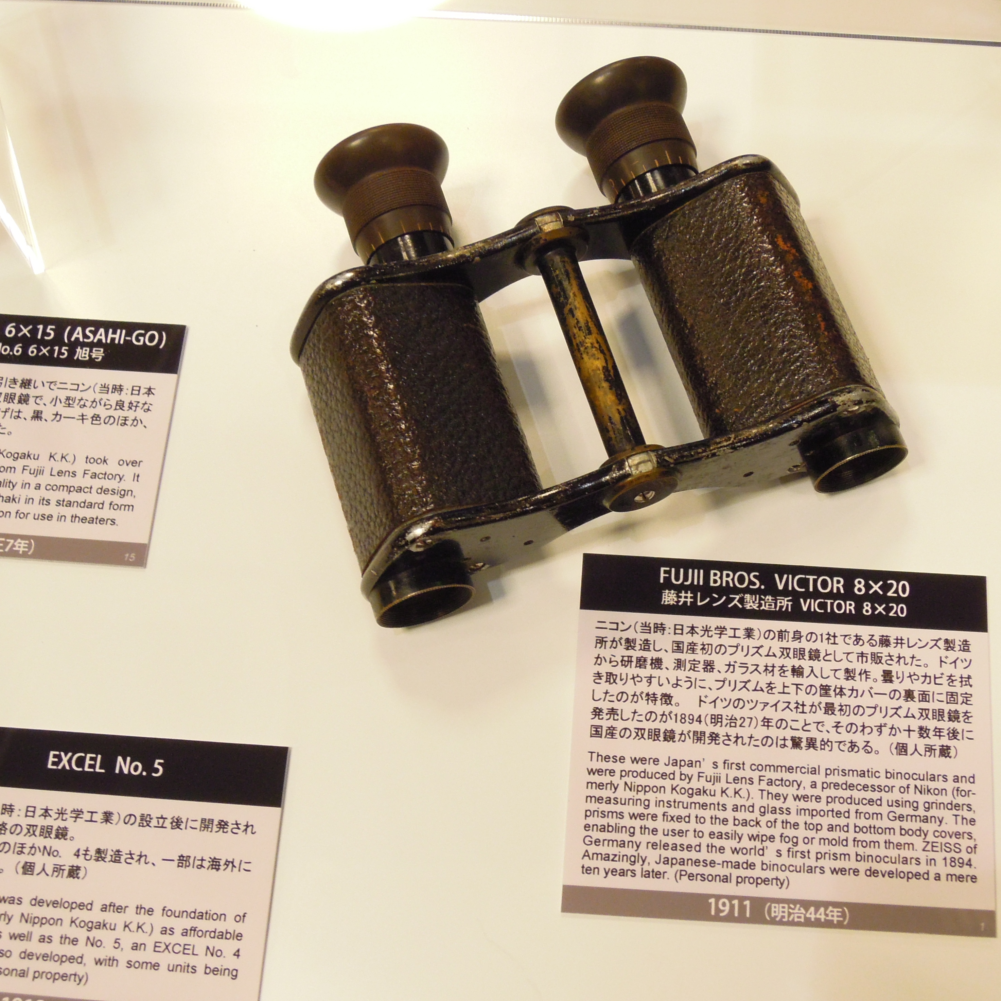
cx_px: 529
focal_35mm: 48
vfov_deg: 35.4
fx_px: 1570
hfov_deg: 35.3
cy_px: 492
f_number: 3.3
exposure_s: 1/15
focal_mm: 7.2
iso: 400
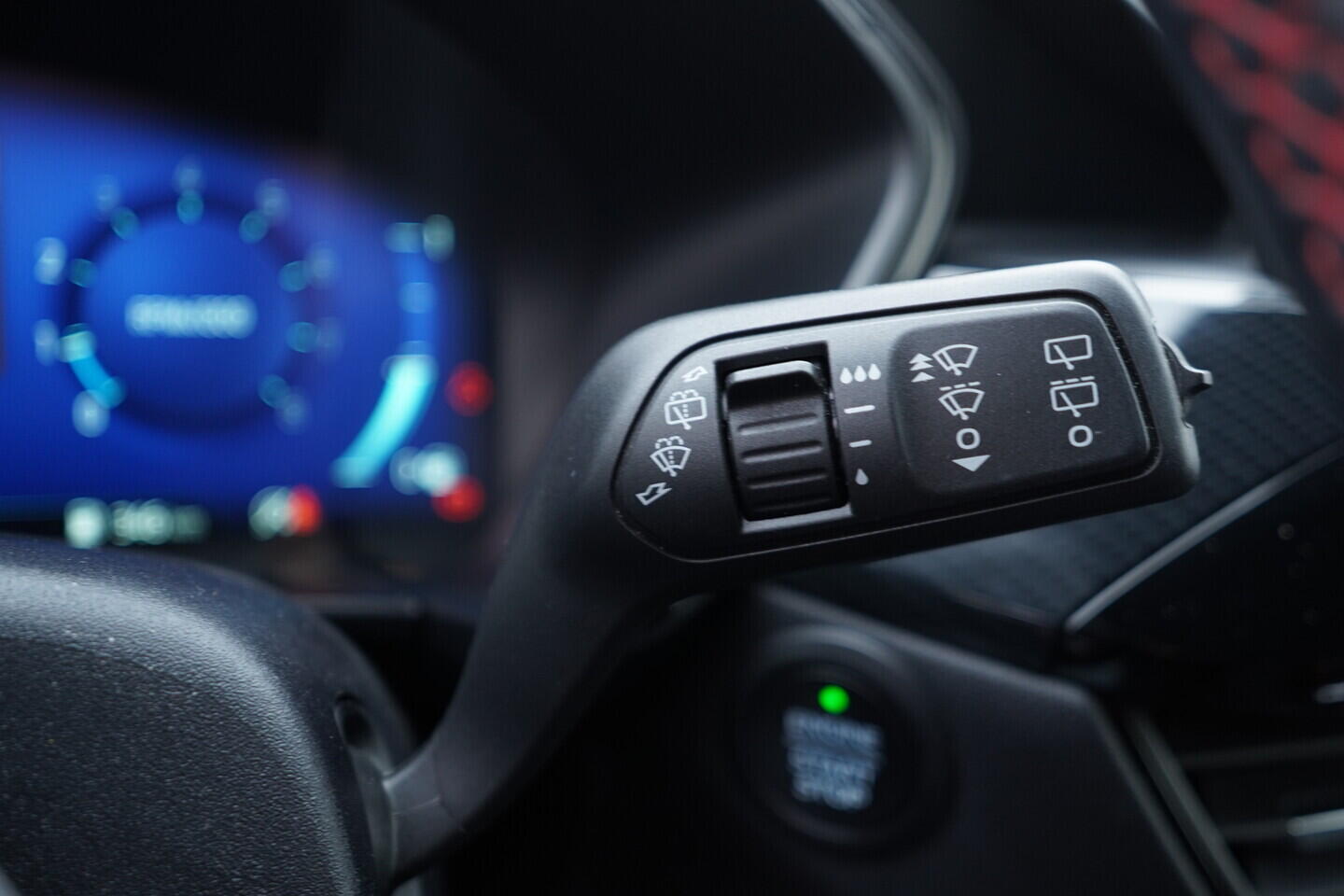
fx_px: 1344
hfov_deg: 53.1
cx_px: 672
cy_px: 448
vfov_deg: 36.9
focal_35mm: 36
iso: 500
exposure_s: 1/40
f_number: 2.8
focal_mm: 24
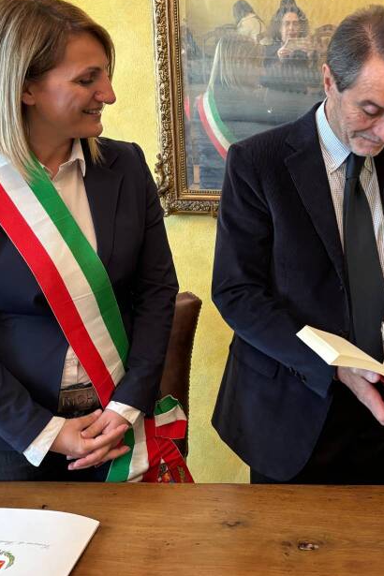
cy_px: 256
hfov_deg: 29.0
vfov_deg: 43.5
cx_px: 327
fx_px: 720
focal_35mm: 45
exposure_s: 1/60
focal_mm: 5.96
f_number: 1.6
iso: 250
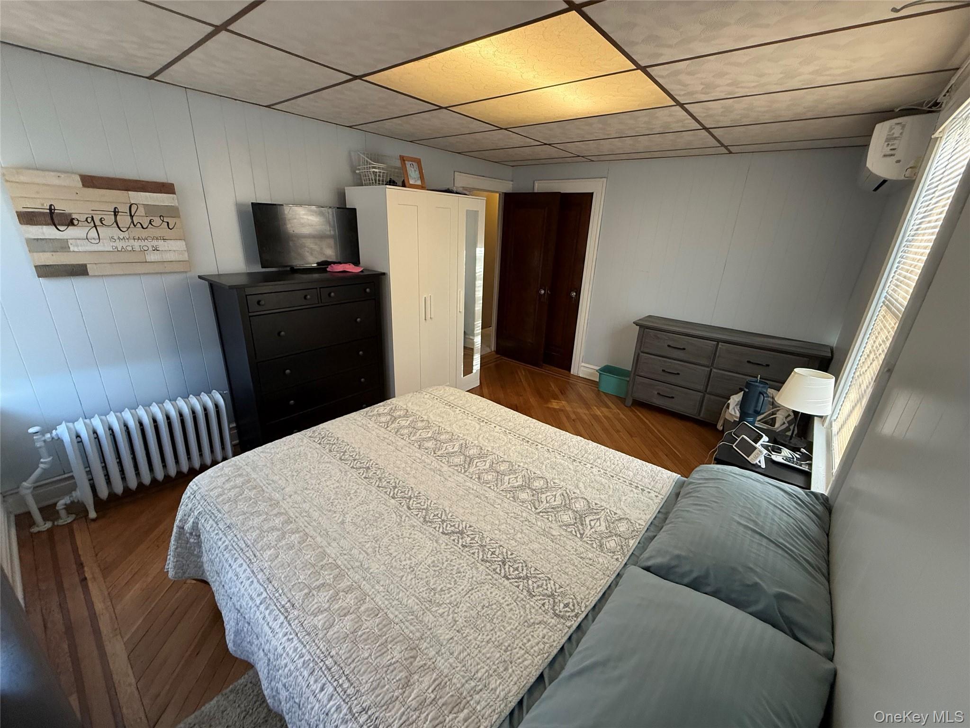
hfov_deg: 102.1
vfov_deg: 85.7
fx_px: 392
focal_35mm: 14
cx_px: 485
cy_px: 364
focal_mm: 2.22
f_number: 2.2
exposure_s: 1/120
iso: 320
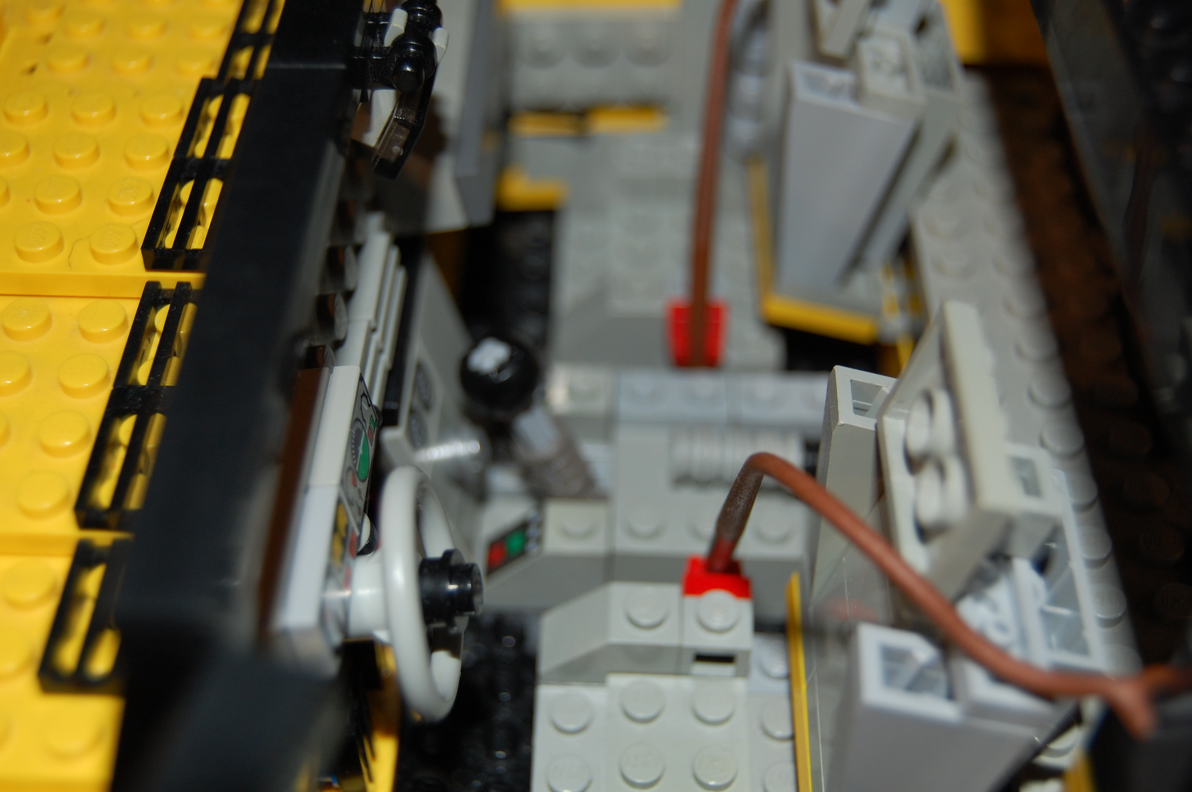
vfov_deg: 25.7
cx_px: 596
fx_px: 1737
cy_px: 396
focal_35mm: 52
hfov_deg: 37.9
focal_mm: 35
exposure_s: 1/60
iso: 250
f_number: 4.8
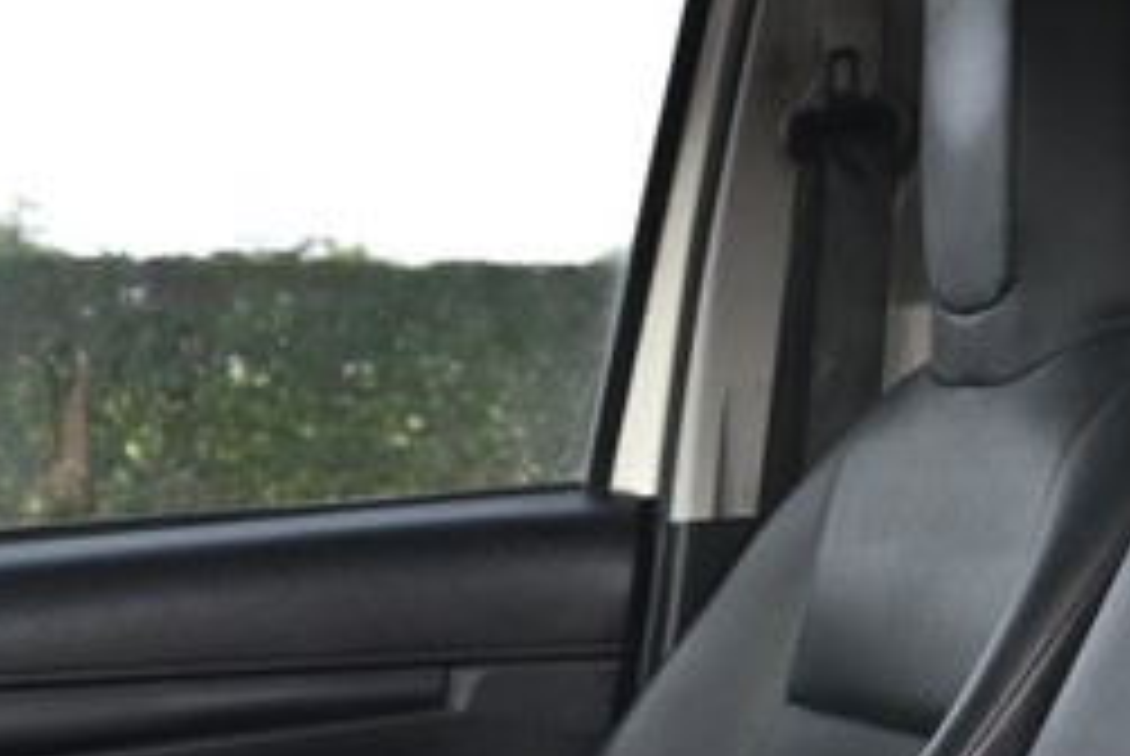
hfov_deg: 19.4
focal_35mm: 105
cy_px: 1030
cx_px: 477
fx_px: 3300
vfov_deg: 12.6
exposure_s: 1/125
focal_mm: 24
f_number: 5.6
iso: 560
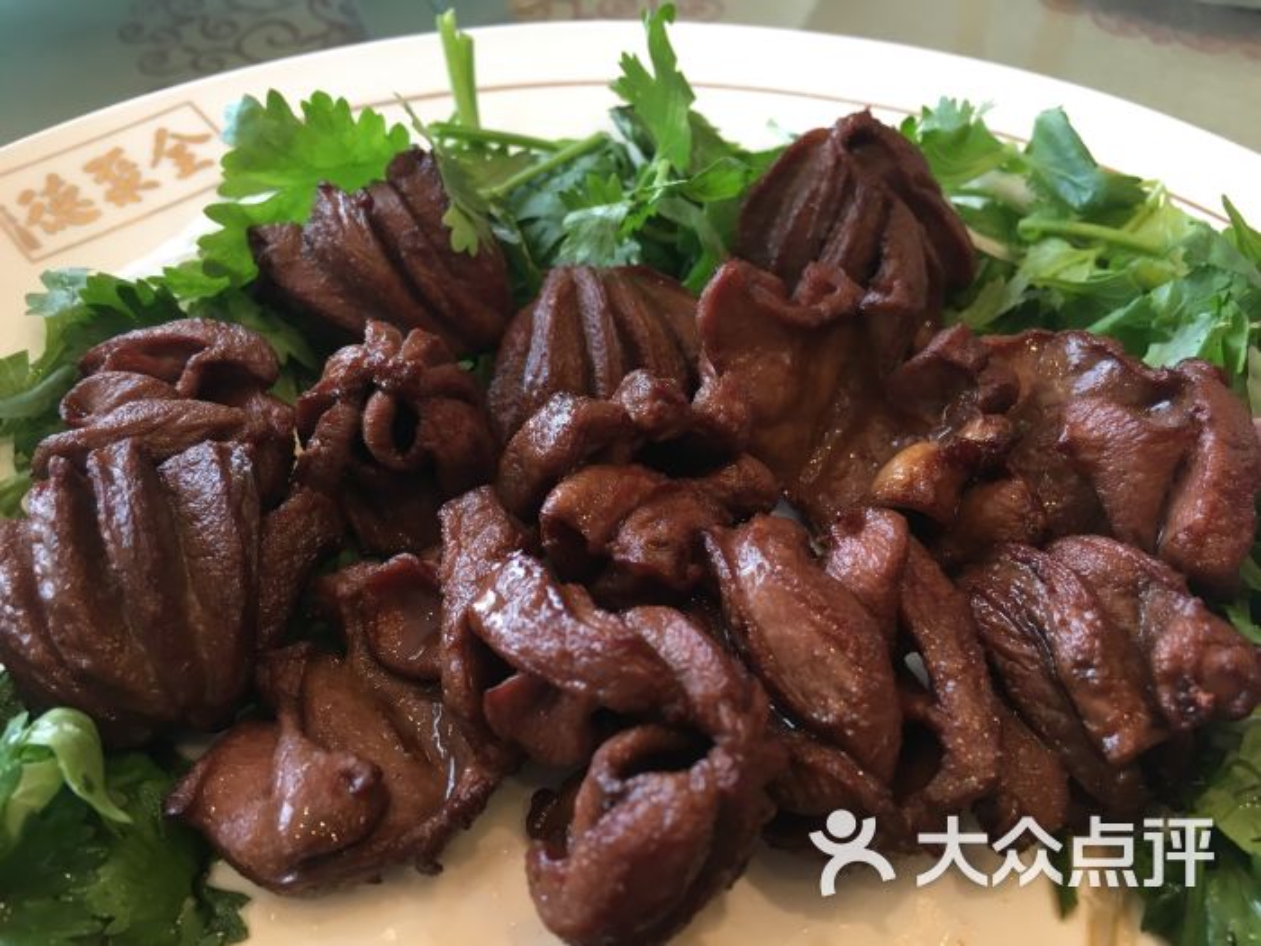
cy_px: 473
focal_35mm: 29
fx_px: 1056
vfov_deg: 48.2
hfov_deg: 61.7
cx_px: 630
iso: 80
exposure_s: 1/33
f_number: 2.2
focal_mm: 4.15
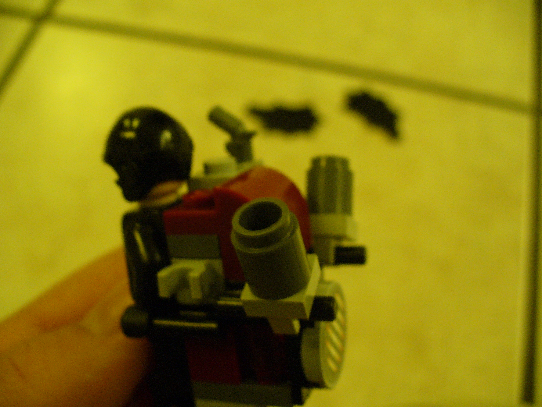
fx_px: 579
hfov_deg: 50.1
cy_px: 204
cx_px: 271
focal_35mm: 37
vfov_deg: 38.7
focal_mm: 6.1
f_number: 2.8
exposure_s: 1/10
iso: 200
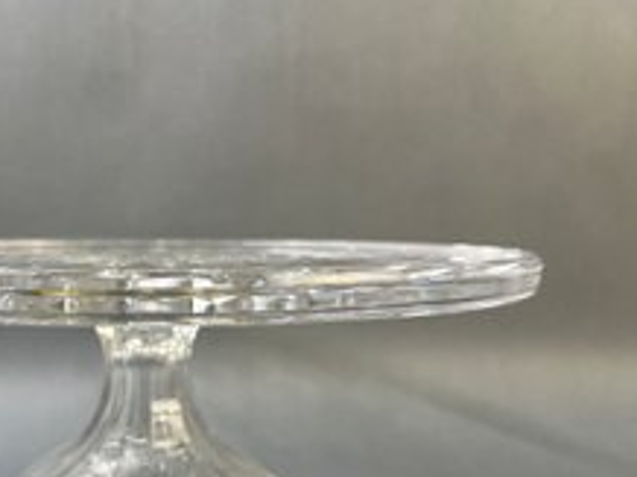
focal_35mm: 41
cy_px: 373
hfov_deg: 44.3
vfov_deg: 34.1
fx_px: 754
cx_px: 159
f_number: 1.5
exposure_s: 1/120
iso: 40
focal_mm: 5.7
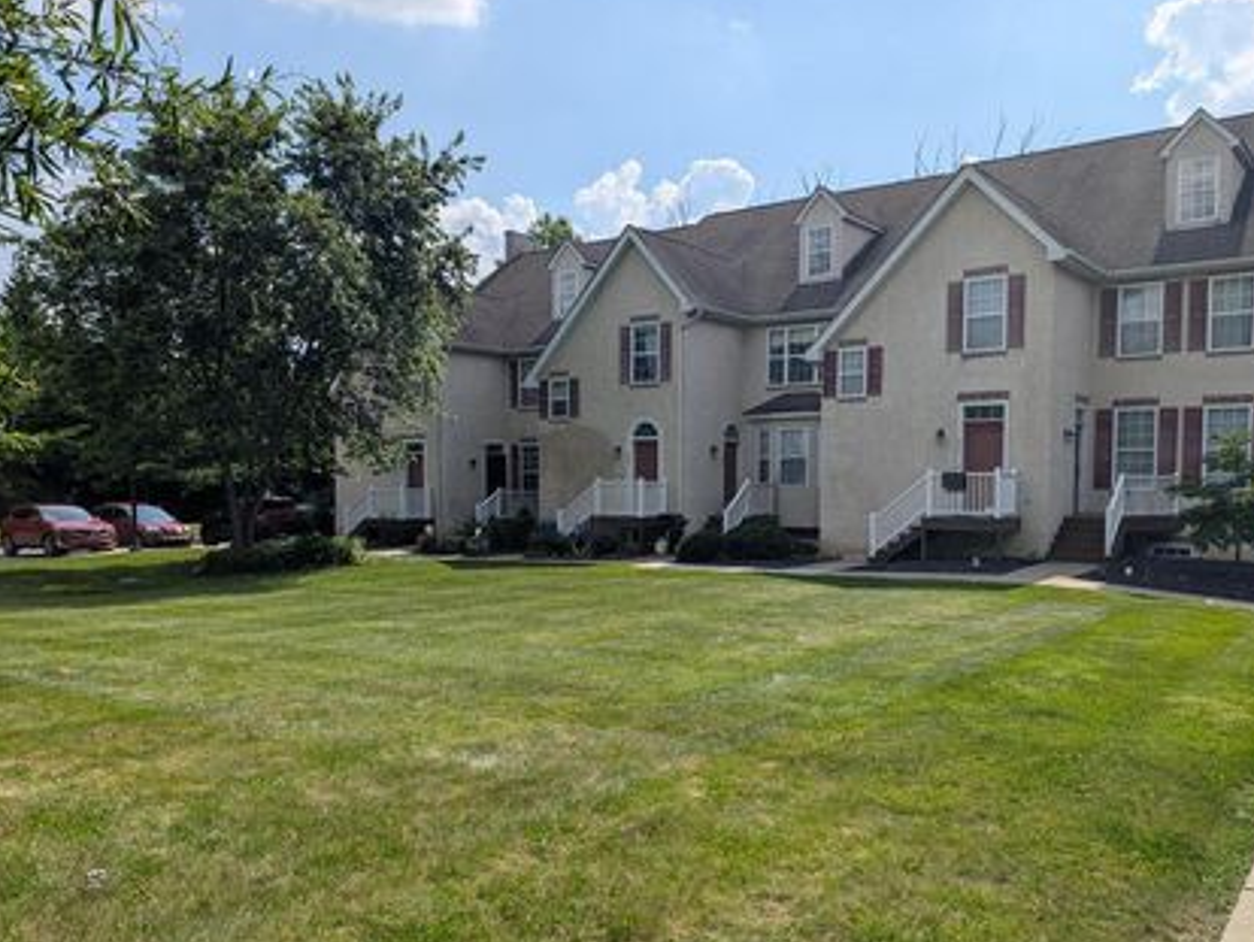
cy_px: 524
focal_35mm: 29
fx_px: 1051
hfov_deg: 61.6
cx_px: 651
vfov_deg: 48.2
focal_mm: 6.9
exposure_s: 1/2146
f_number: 1.68
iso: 21
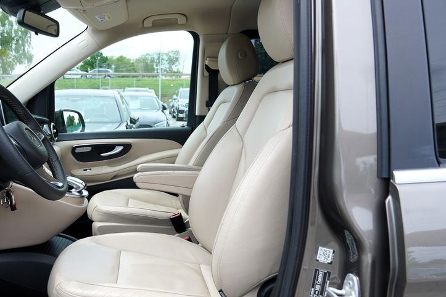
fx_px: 421
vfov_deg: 38.9
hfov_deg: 54.3
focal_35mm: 34
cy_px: 159
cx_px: 137
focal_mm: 24
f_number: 5.6
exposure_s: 1/125
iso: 100
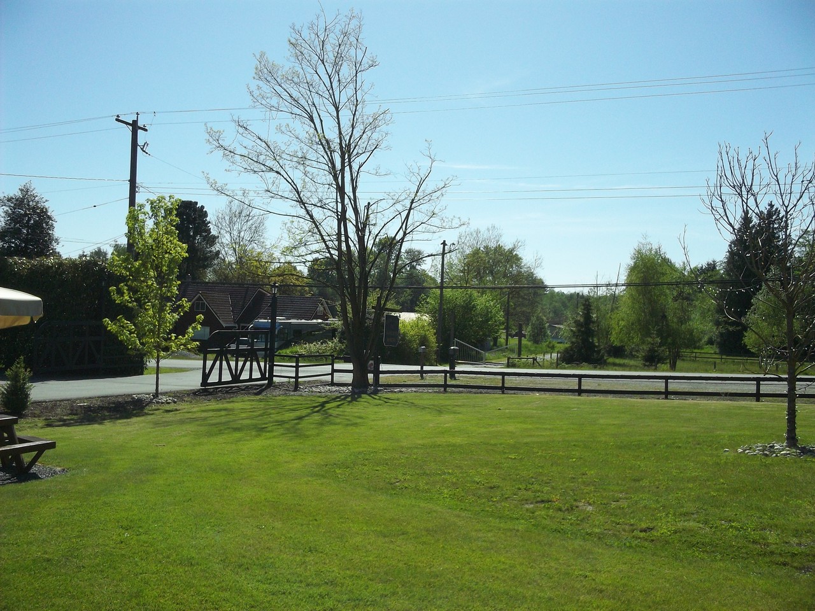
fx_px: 895
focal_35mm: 38
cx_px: 408
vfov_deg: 37.7
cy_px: 306
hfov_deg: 49.0
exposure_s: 1/800
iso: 80
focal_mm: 6.3
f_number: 4.5
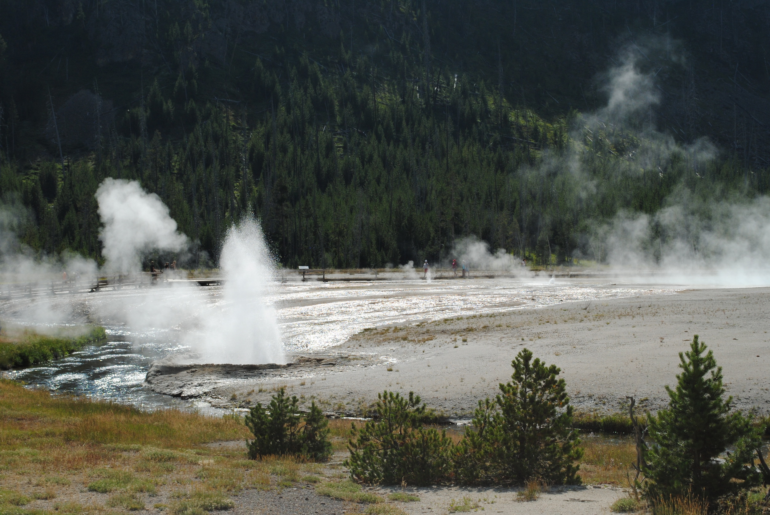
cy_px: 258
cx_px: 385
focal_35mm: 68
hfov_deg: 29.8
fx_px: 1446
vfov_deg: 20.2
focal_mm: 45
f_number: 11
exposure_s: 1/500
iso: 200
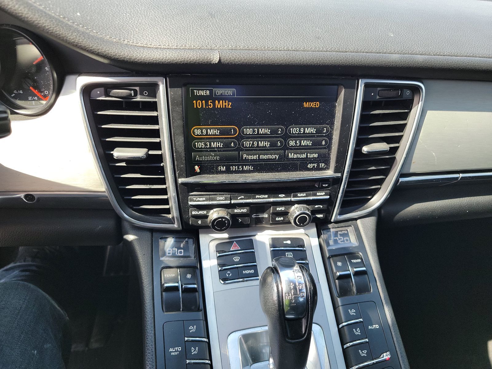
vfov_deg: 56.8
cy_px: 184
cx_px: 246
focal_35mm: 24
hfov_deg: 71.6
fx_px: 341
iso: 91
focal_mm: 6.7
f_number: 1.8
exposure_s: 1/120
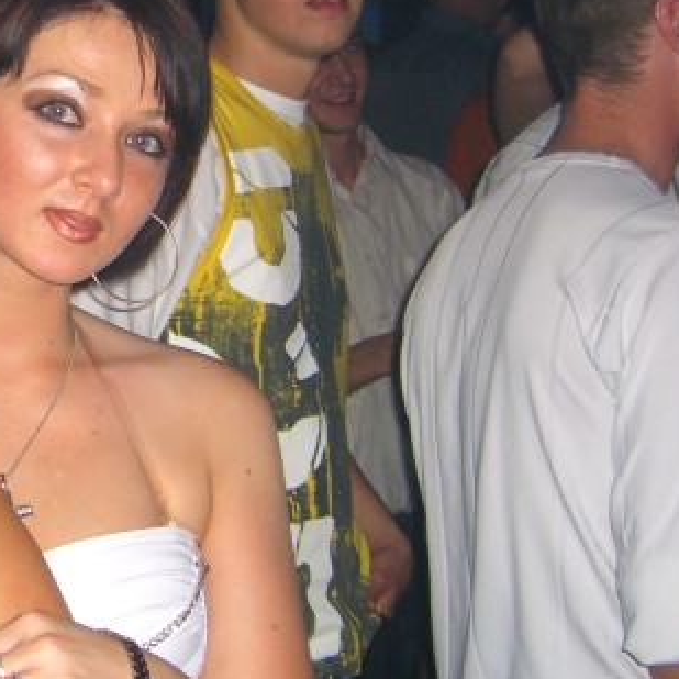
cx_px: -66
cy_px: 222
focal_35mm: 87
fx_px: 1931
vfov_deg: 19.9
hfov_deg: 19.1
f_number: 2.8
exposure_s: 1/60
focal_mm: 7.9
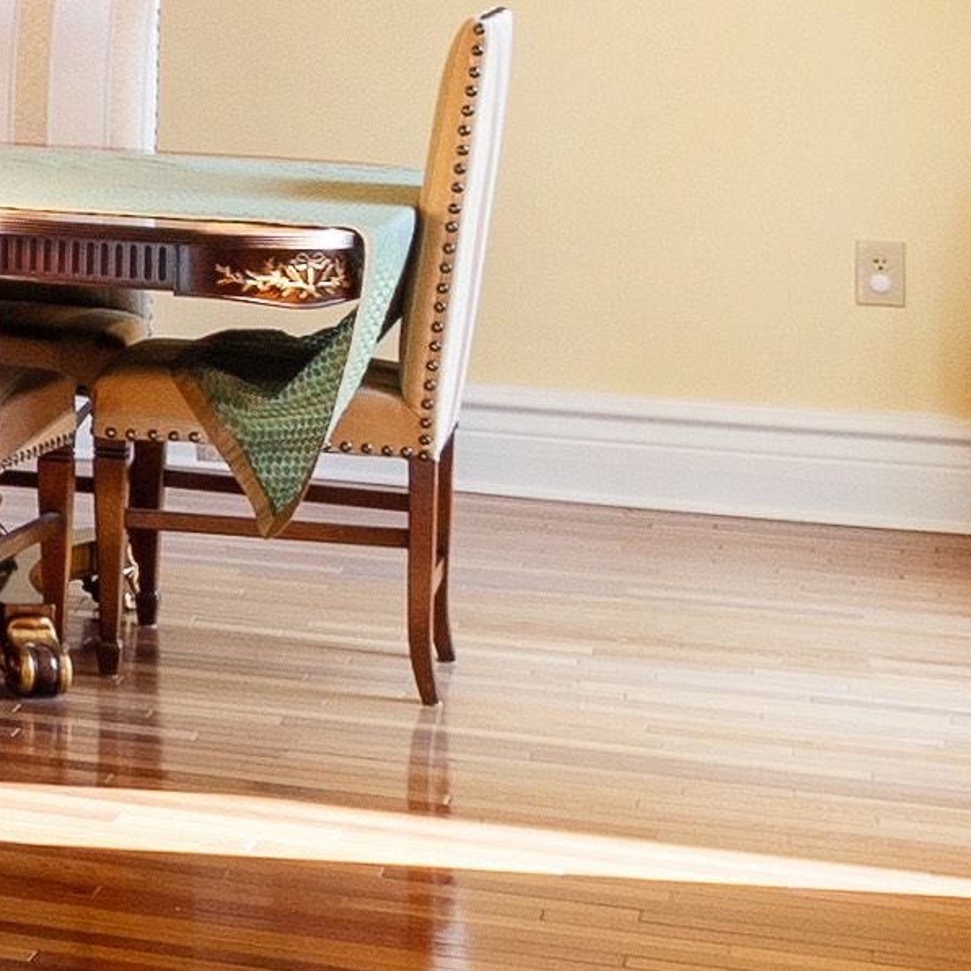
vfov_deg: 14.1
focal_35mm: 119
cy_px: -261
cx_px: -1365
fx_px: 3777
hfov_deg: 11.9
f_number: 8
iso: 100
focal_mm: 10
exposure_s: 1/8
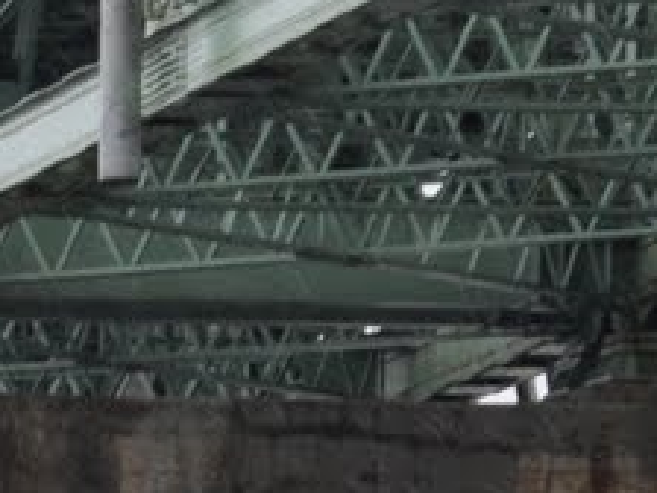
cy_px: 1454
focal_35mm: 1154
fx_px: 21903
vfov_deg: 1.3
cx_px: -666
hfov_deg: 1.7
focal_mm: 112
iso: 640
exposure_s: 1/60
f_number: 10
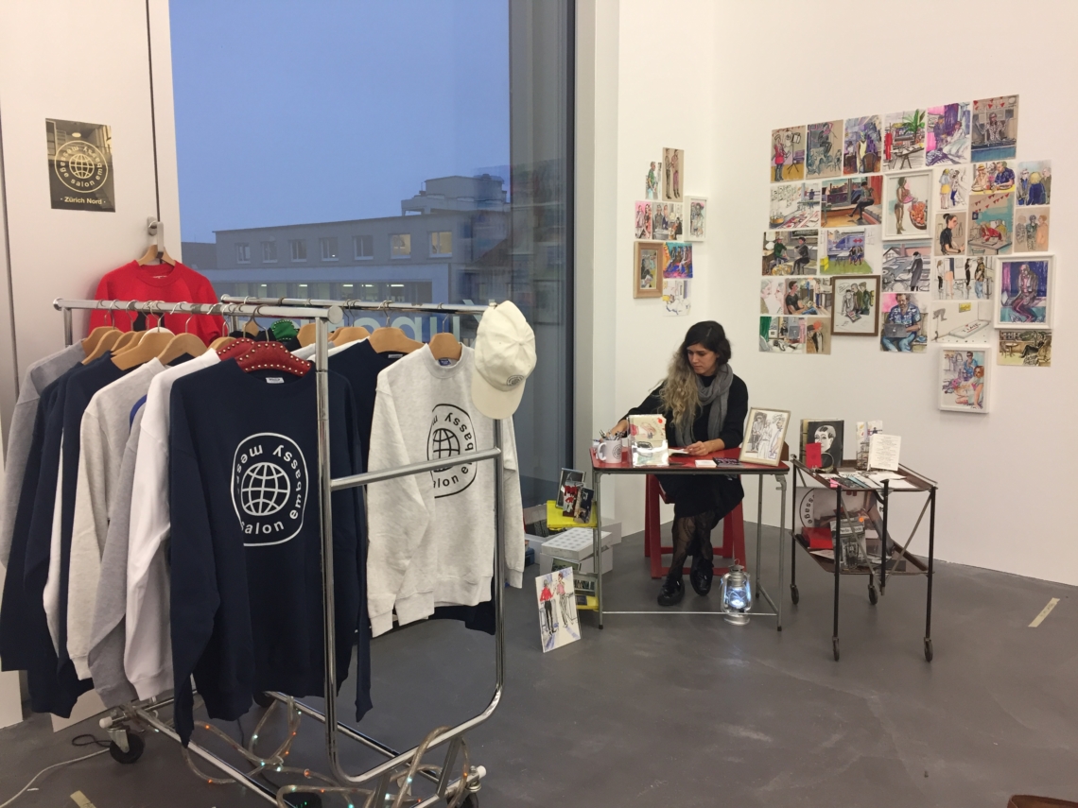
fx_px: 903
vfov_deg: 48.2
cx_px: 539
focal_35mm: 29
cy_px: 404
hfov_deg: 61.7
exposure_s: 1/33
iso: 50
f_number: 2.2
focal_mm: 4.15
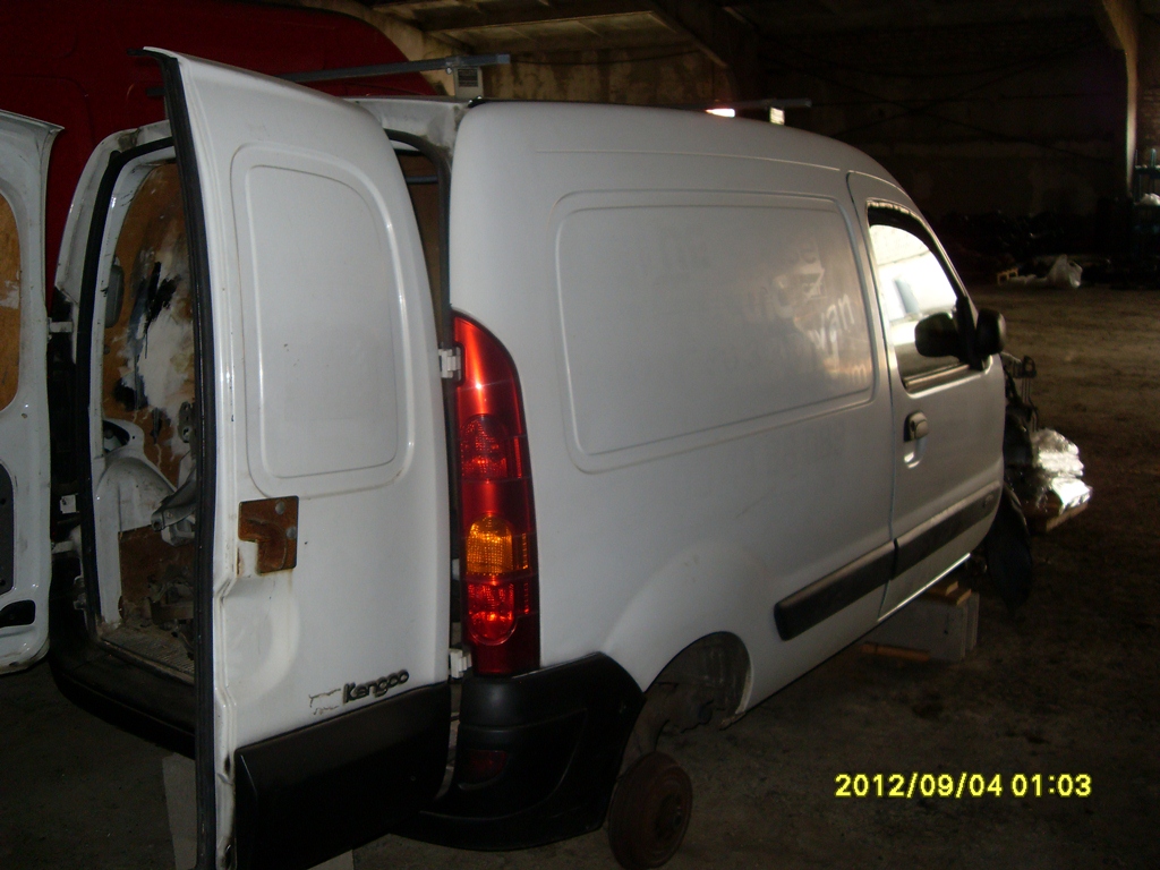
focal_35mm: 37
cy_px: 435
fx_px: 1240
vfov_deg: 38.7
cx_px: 580
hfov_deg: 50.1
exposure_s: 1/45
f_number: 2.8
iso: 100
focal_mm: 6.3
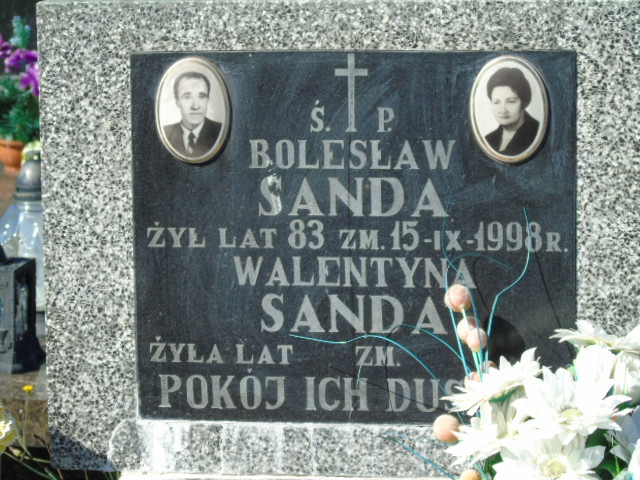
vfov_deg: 9.2
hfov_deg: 12.2
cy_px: 240
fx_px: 2995
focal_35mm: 162
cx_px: 320
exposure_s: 1/250
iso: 80
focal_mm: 29
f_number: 4.9
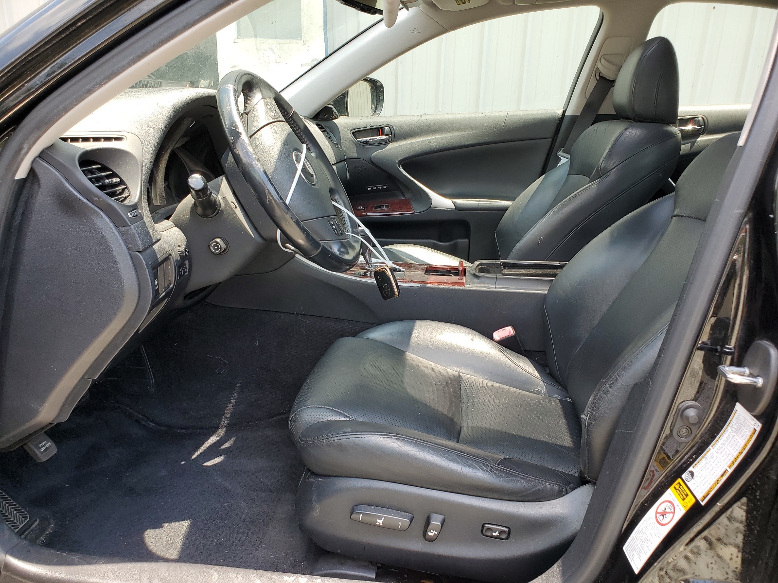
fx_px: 584
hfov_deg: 67.3
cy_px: 292
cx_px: 389
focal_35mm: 26
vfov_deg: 53.1
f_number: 1.5
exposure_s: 1/161
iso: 50
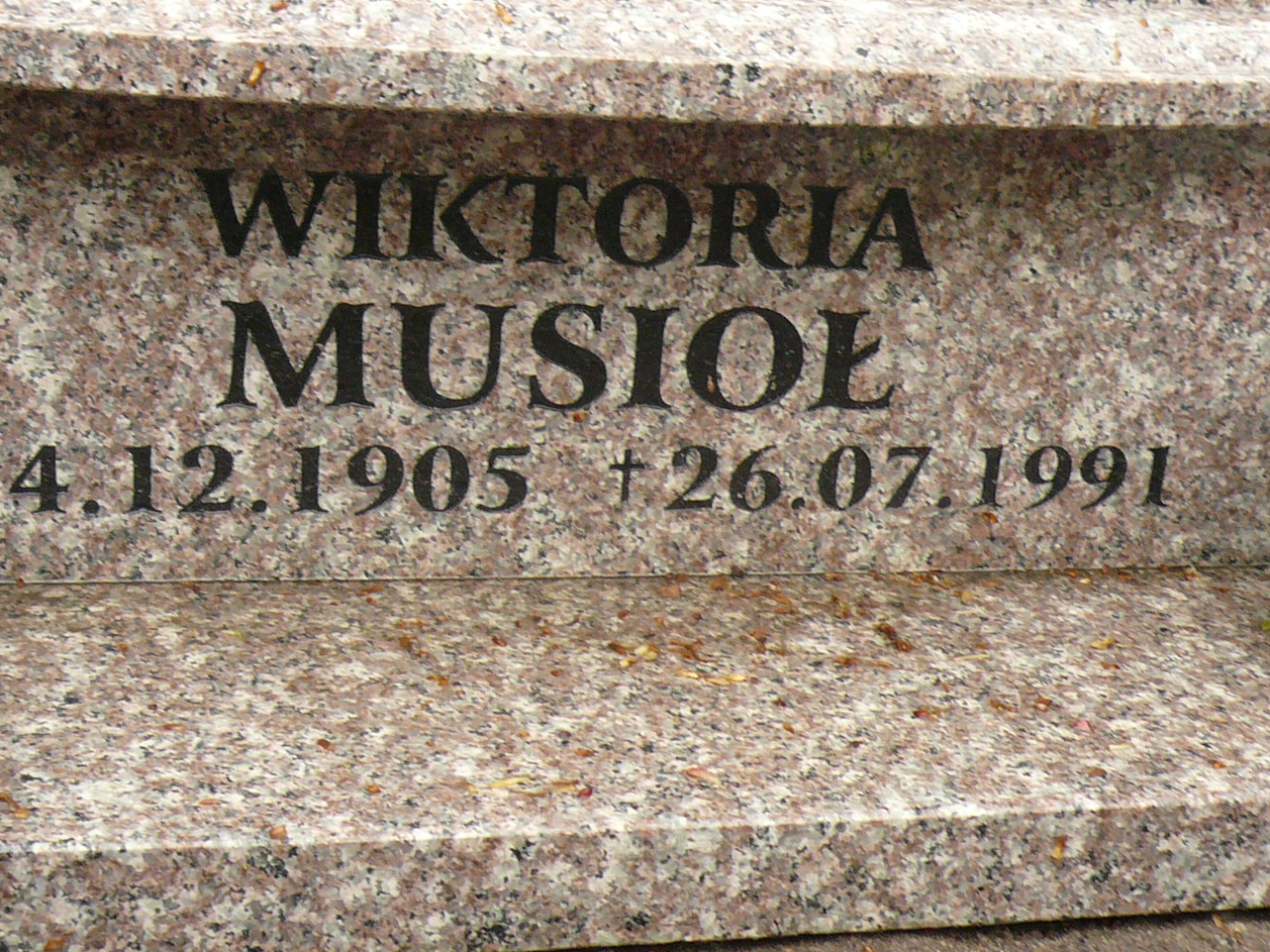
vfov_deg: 26.1
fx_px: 2055
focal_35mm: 56
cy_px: 423
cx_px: 625
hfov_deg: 34.3
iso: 100
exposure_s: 1/50
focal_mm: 4.7
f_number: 2.8
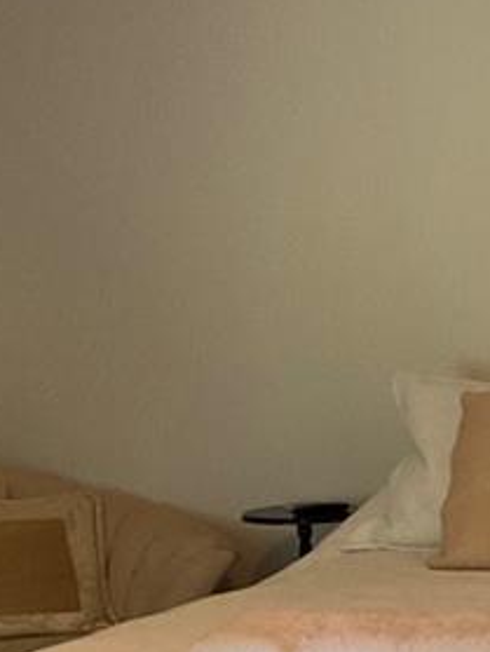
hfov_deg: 11.4
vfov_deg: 15.4
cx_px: 739
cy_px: 664
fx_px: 2356
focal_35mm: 125
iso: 200
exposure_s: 1/40
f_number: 1.8
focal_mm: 3
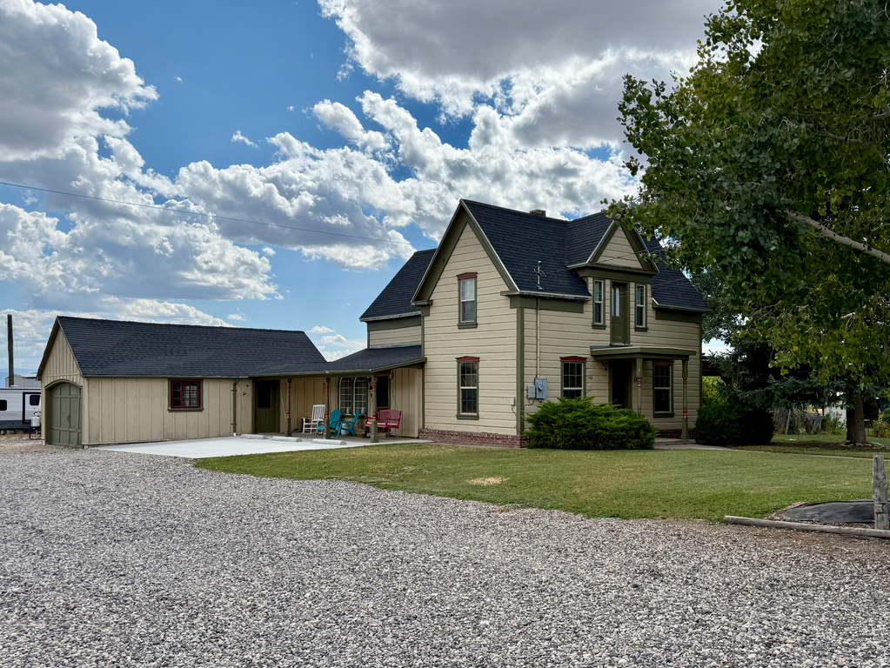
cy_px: 334
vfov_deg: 56.8
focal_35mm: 24
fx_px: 617
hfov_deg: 71.6
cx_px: 445
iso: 100
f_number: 1.78
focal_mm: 6.76
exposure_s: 1/7353
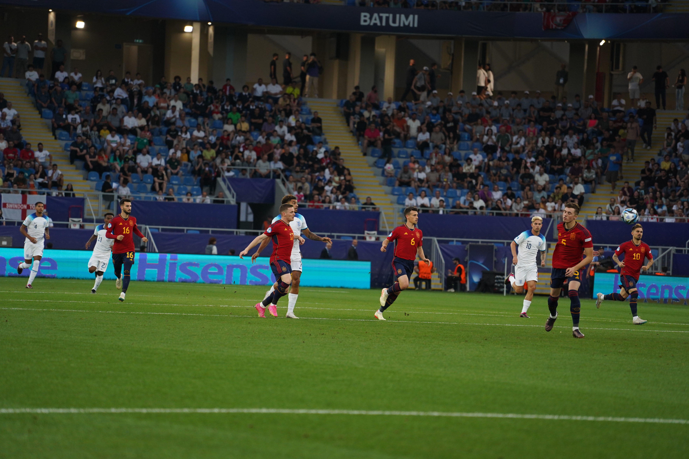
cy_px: 230
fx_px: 3827
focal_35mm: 200
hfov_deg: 10.3
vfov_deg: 6.9
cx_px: 344
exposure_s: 1/1000
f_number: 4
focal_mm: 200
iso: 2000
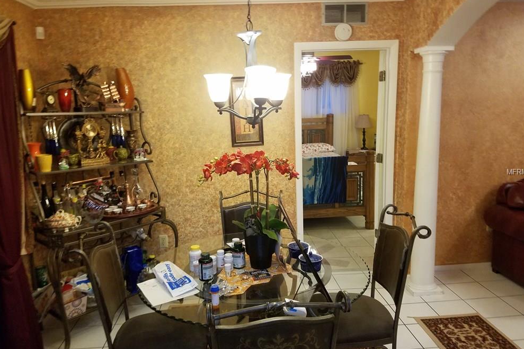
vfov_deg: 46.4
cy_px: 172
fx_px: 407
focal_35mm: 28
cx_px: 268
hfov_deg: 65.5
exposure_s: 1/24
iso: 250
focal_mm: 4.2
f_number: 1.7
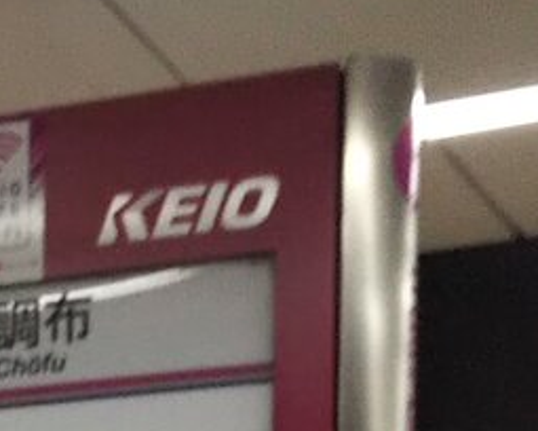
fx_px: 2341
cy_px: 995
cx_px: -323
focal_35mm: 147
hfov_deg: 12.3
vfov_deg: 9.5
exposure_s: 1/30
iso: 125
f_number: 2.2
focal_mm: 4
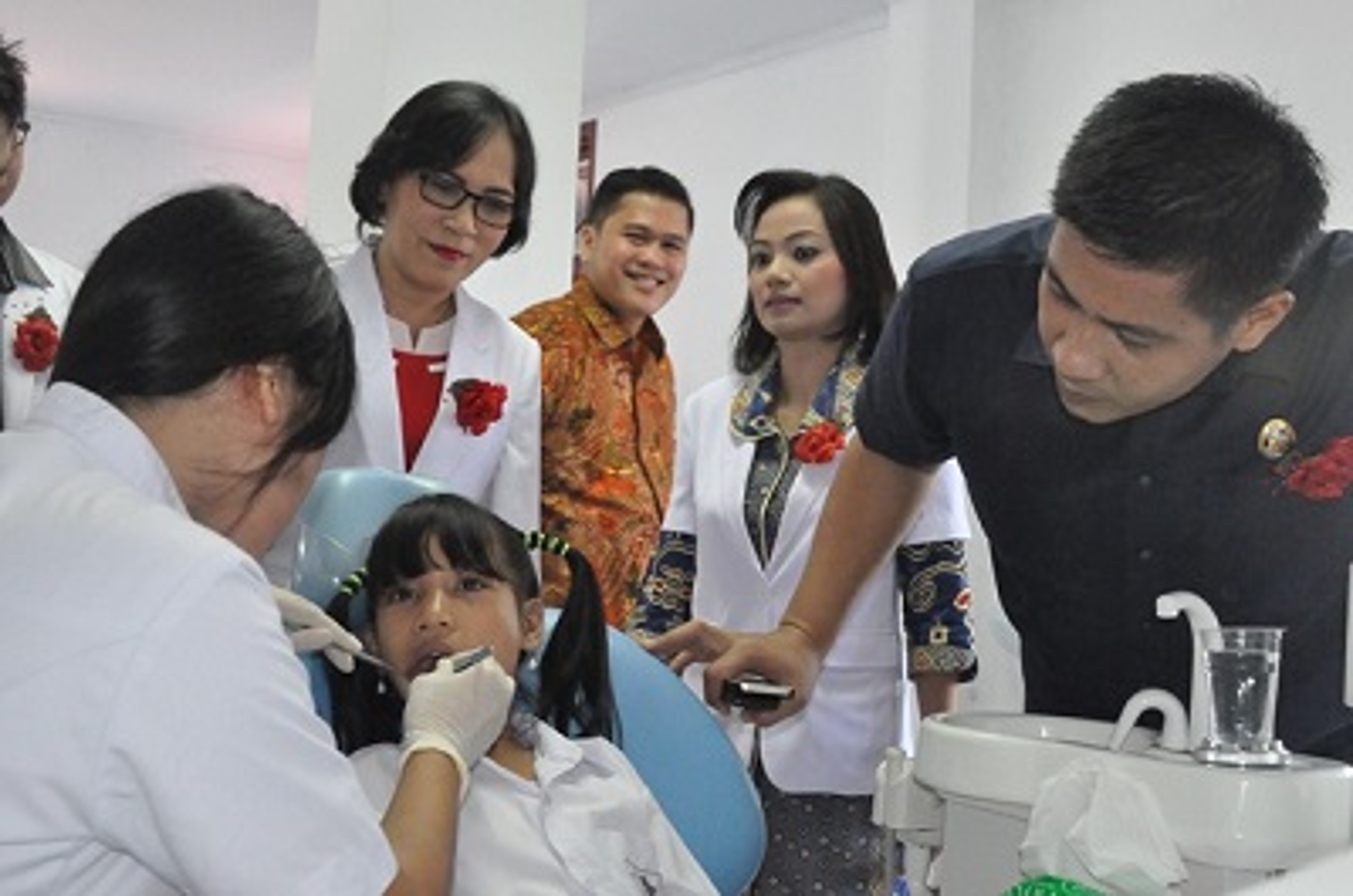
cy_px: 448
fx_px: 1575
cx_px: 676
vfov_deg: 31.8
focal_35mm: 42
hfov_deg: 46.5
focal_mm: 28
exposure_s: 1/80
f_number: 6.3
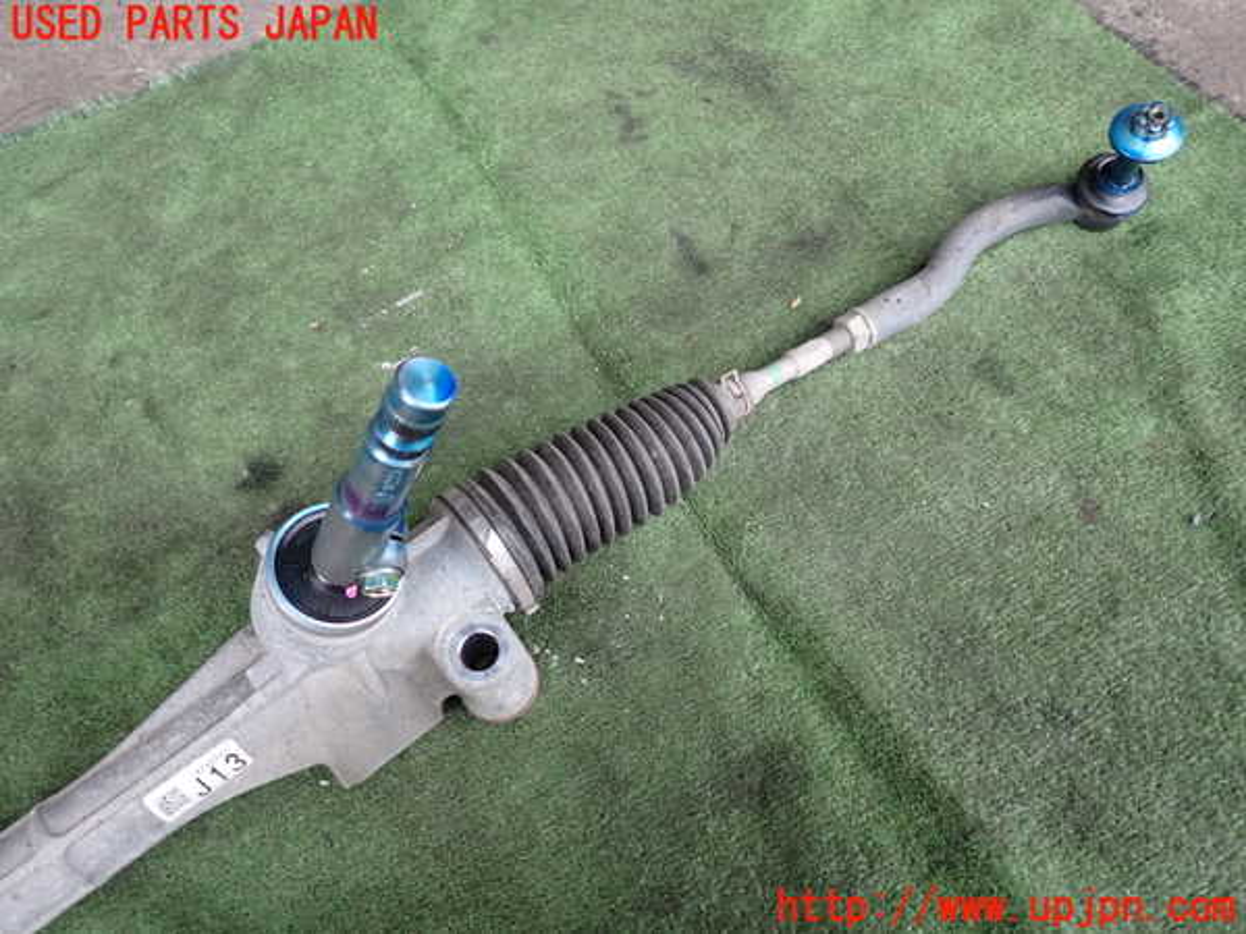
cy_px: 467
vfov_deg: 54.9
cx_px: 623
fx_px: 900
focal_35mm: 25
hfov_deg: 69.4
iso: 200
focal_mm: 4.5
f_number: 2
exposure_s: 1/125
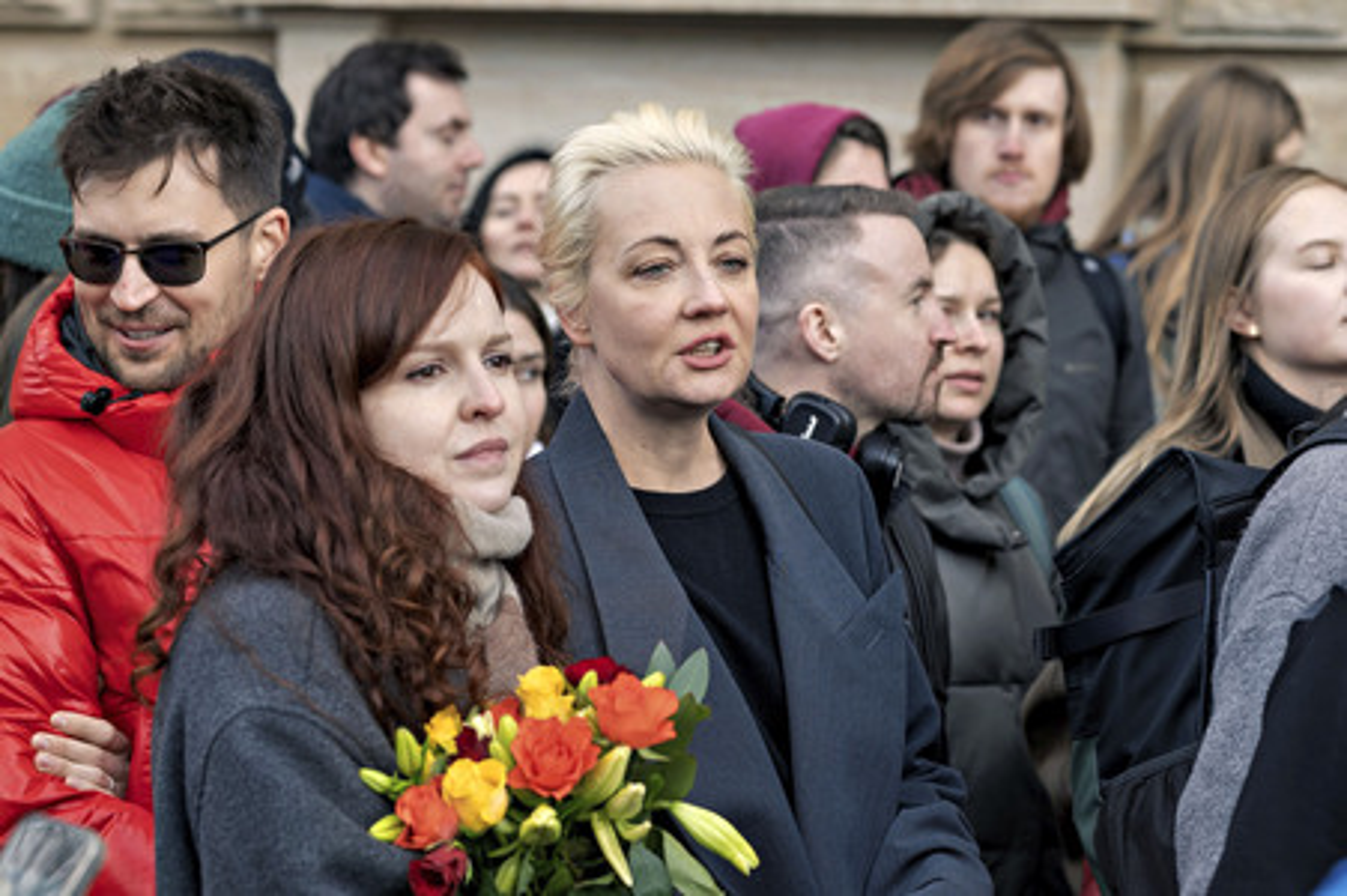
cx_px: 674
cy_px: 448
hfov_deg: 16.1
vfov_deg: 10.8
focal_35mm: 127
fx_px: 4748
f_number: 3.5
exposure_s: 1/125
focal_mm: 85
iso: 200
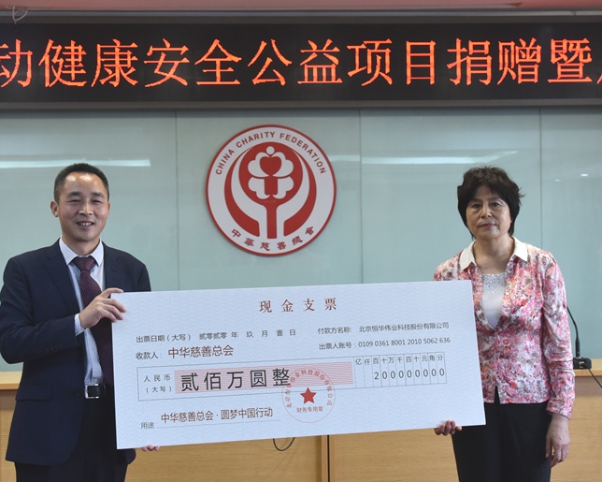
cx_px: 263
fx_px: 1247
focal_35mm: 70
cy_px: 246
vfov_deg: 21.9
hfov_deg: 27.1
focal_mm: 38
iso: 2000
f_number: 5.6
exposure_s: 1/125
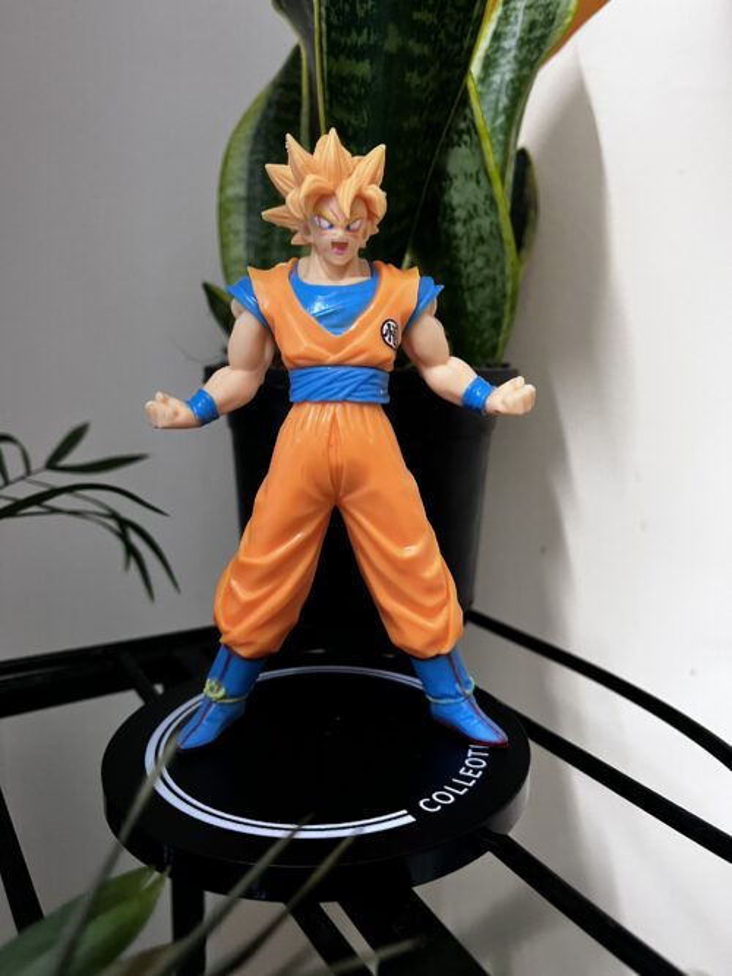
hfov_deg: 53.0
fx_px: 733
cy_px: 488
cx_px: 366
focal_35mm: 26
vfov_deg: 67.3
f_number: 1.6
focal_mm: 5.1
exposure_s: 1/33
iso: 500
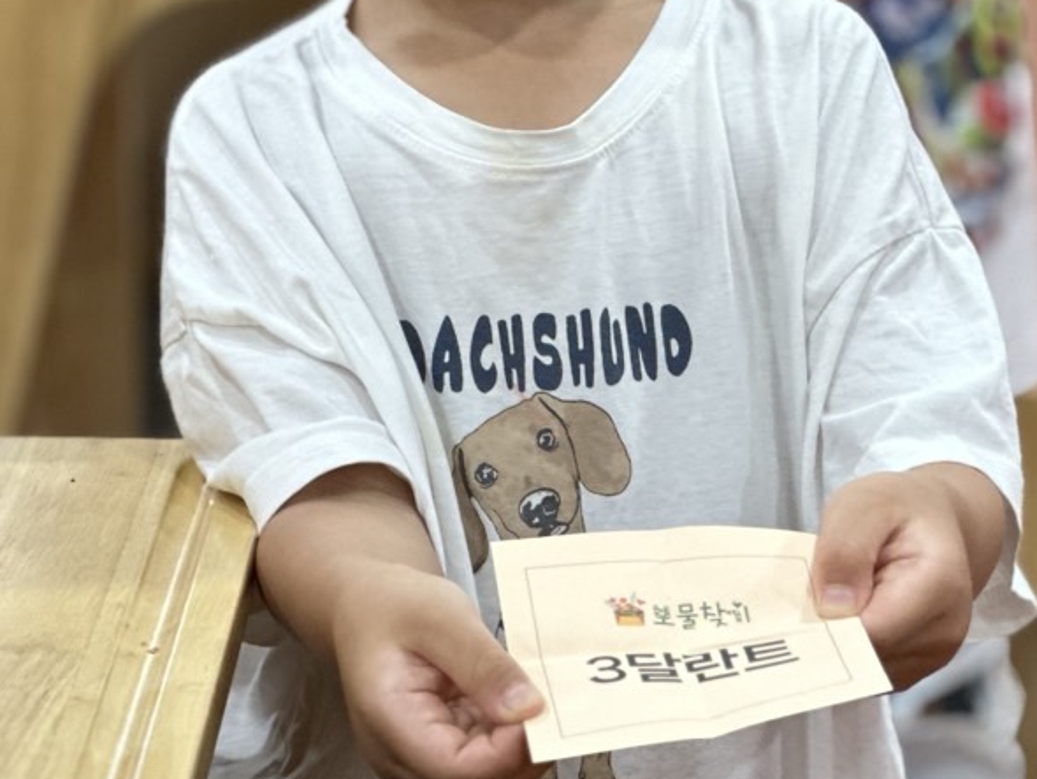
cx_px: 689
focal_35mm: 167
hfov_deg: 11.8
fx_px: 5005
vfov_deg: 8.9
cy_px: 32
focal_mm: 9
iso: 320
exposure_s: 1/40
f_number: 2.8
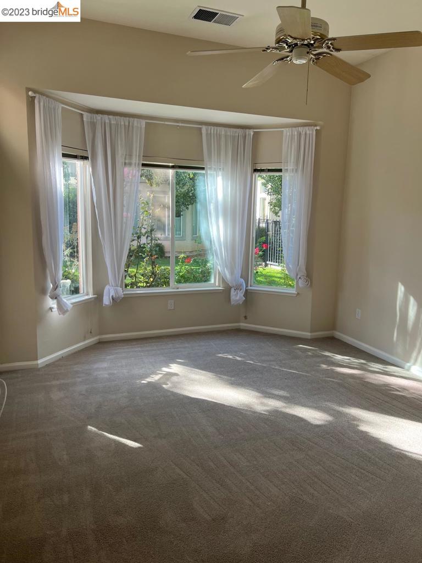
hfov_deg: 53.1
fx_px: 423
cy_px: 282
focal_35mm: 26
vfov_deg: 67.3
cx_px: 211
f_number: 1.5
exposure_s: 1/184
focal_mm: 5.7
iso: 40
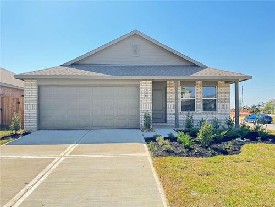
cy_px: 104
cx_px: 138
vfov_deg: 56.8
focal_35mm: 24
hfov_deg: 71.6
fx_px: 191
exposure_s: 1/700
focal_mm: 6.76
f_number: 1.78
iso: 80
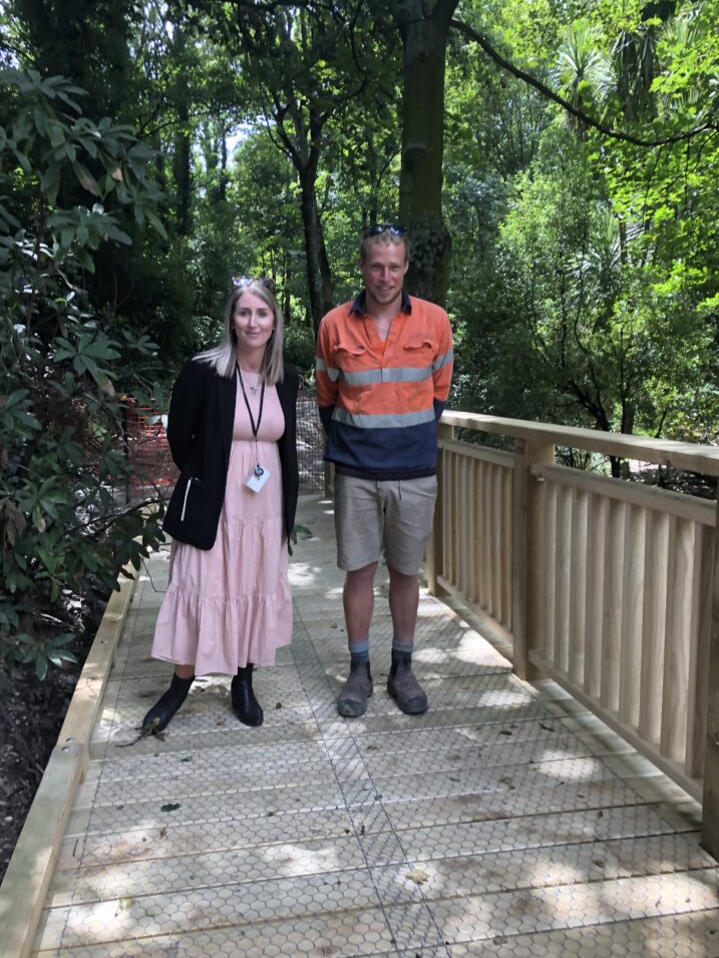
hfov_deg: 46.8
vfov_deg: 60.0
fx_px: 831
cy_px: 472
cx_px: 336
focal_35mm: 30
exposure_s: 1/120
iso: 25
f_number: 1.8
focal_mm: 3.99
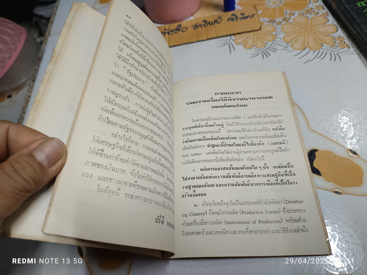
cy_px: 138
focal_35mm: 24
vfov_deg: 56.8
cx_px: 184
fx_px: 254
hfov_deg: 71.6
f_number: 1.7
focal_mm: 5.31
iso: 910
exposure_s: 1/33.3
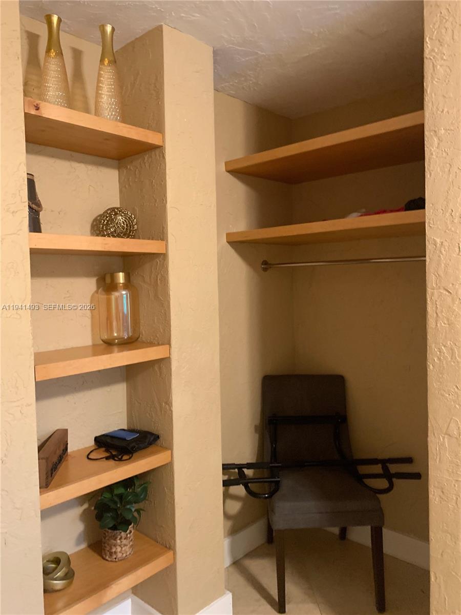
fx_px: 462
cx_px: 230
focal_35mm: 26
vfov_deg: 67.3
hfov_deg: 53.1
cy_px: 308
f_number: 1.8
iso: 500
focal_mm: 4.25
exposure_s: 1/30
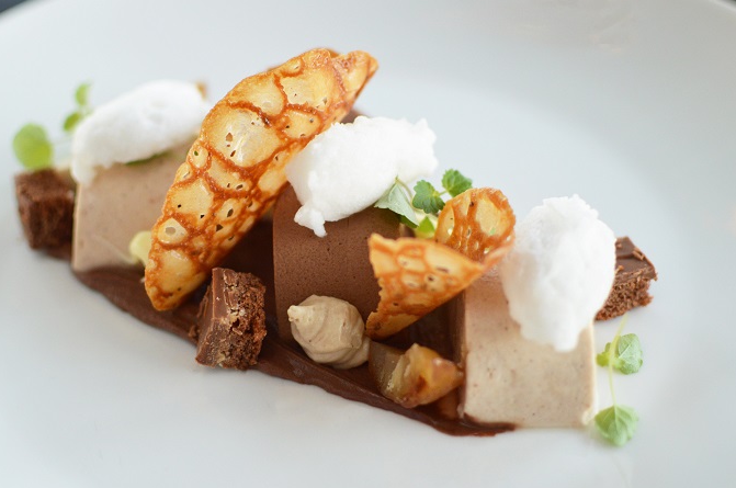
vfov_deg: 21.6
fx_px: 1278
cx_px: 340
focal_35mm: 63
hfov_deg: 32.1
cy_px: 239
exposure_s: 1/60
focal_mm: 35
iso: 400
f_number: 2
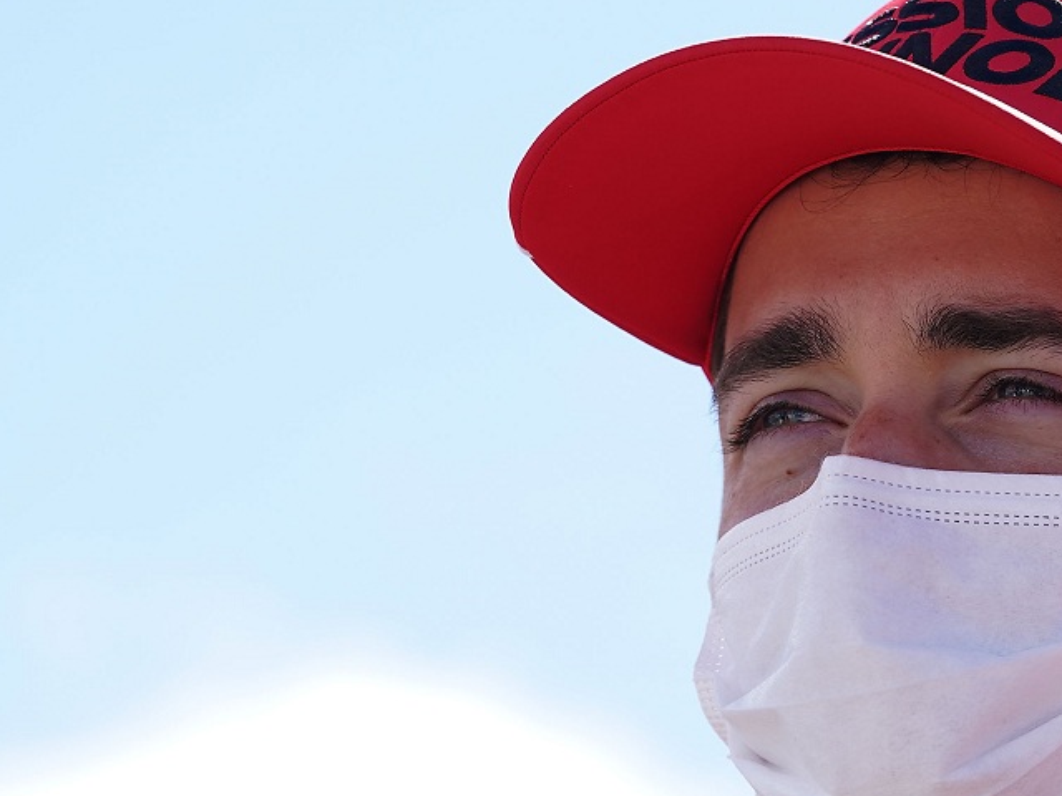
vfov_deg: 5.5
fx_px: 8222
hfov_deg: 7.4
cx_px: 992
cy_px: 726
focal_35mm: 268
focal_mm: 105
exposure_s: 1/320
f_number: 5
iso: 100
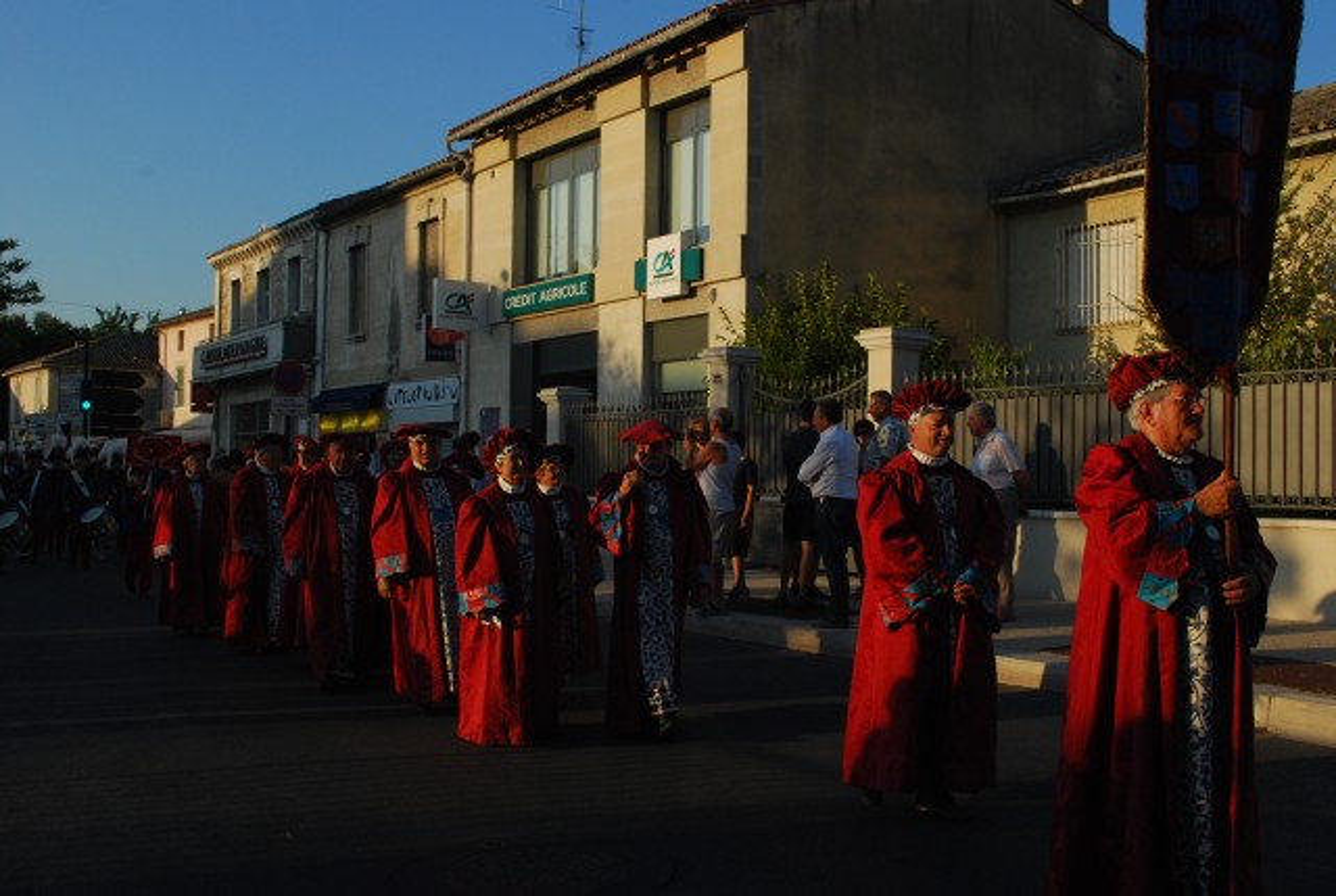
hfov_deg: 49.5
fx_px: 1450
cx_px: 668
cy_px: 448
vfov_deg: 34.3
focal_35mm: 39
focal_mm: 26
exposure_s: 1/500
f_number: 11
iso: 400
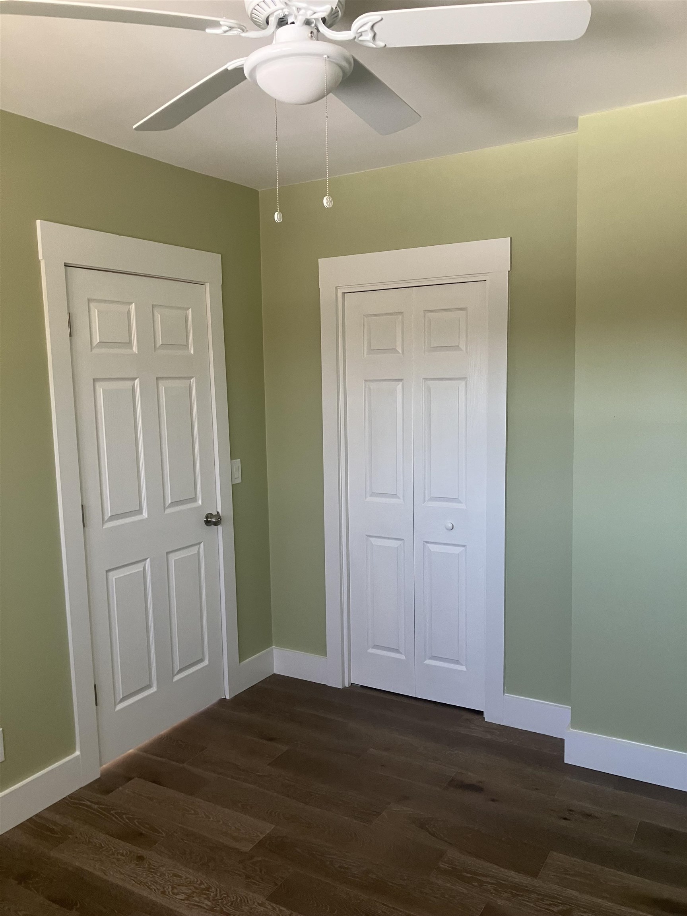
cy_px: 458
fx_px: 741
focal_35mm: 28
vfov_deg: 63.4
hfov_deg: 49.7
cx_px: 344
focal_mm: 3.99
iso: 80
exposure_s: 1/63
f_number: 1.8
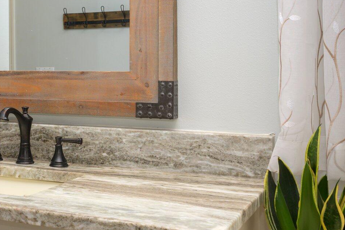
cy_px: 74
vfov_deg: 20.8
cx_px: 14
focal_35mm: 65
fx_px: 623
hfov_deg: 29.3
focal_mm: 30
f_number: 9
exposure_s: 1/60
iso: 320
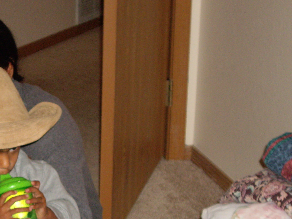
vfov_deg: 12.1
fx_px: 1029
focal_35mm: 122
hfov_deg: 16.0
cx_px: 38
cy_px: 151
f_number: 3.6
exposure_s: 1/80
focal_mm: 10.7
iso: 200
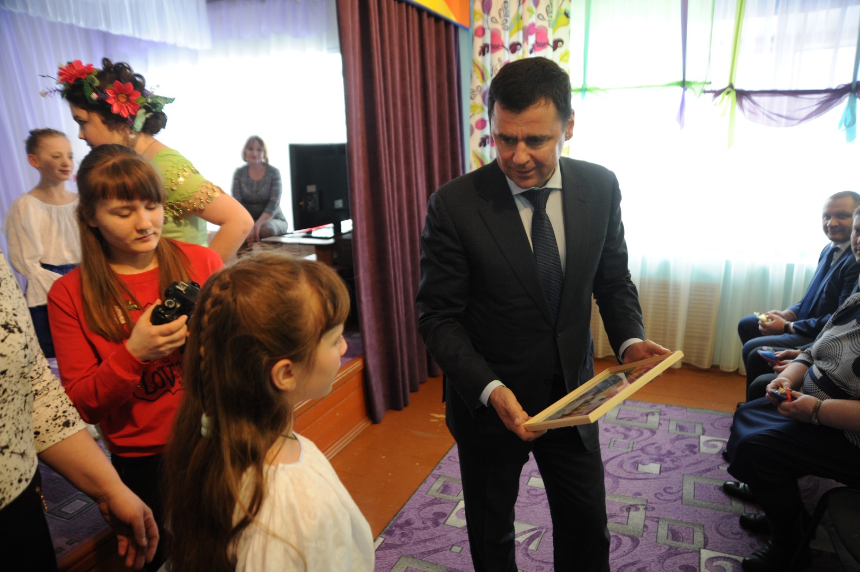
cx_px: 430
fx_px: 573
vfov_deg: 53.1
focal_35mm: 24
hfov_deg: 73.8
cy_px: 286
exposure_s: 1/200
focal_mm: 24
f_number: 2.8
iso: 1600
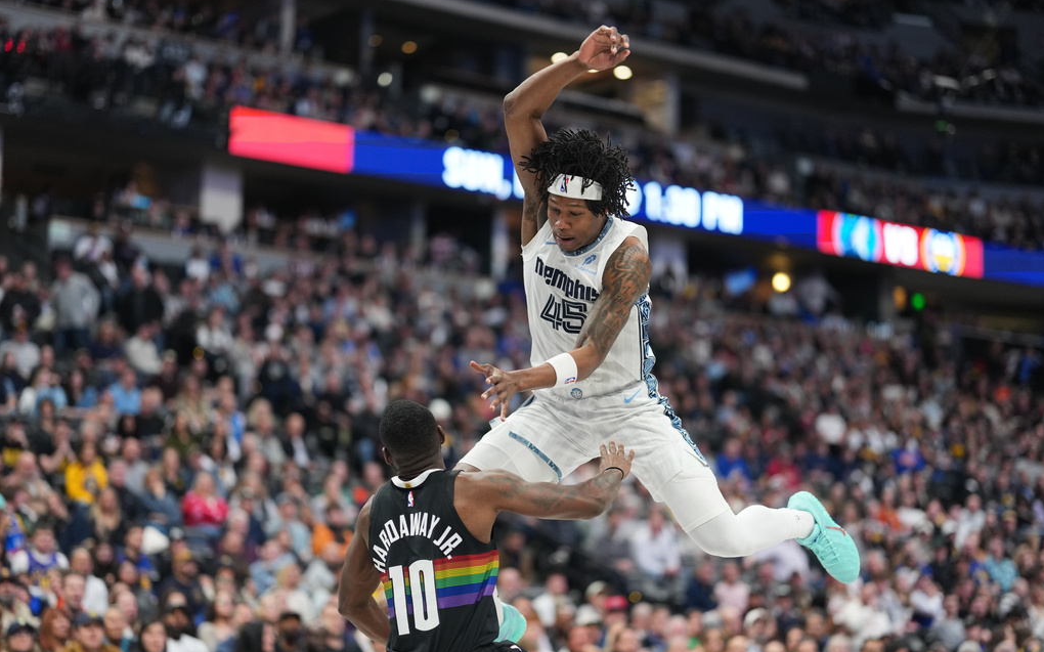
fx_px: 2475
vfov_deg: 15.0
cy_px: 340
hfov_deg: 23.8
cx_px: 523
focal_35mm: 87
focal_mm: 85
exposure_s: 1/2000
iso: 1250
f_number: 1.4
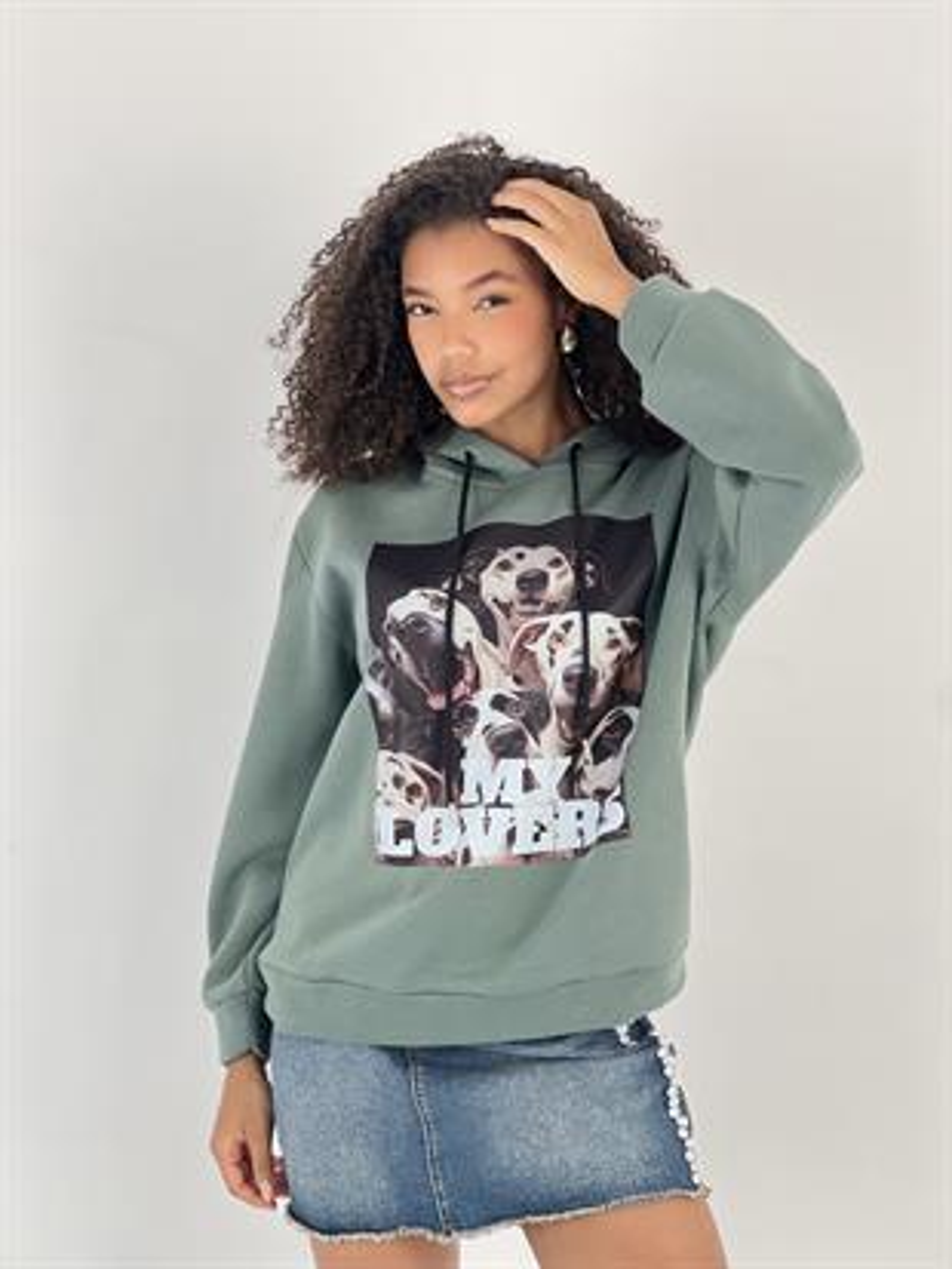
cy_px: 634
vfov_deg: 25.3
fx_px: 2822
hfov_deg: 19.1
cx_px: 476
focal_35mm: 77
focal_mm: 9
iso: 64
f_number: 2.8
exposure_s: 1/100
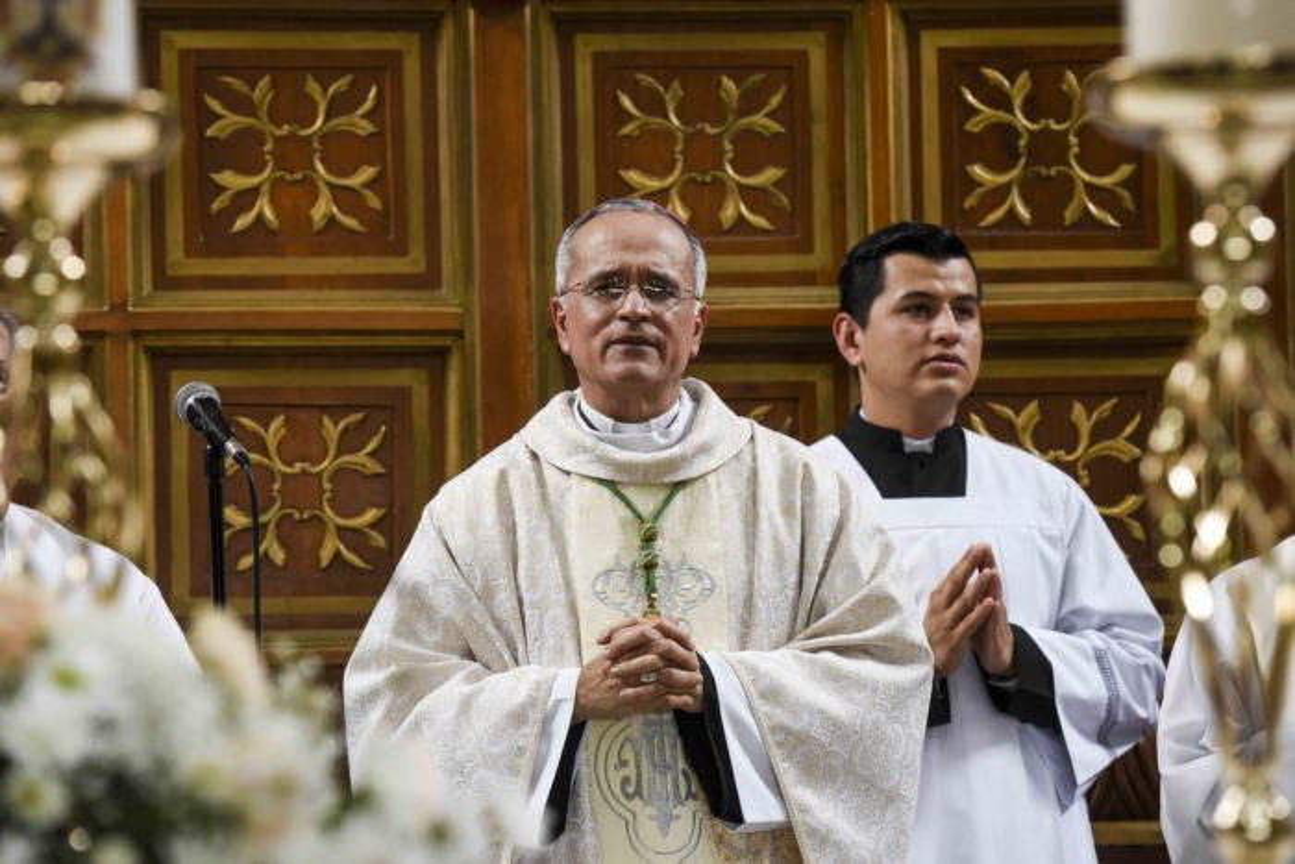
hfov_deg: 15.2
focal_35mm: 135
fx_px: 4857
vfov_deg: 10.2
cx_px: 648
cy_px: 432
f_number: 5.6
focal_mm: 135
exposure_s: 1/160
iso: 2000
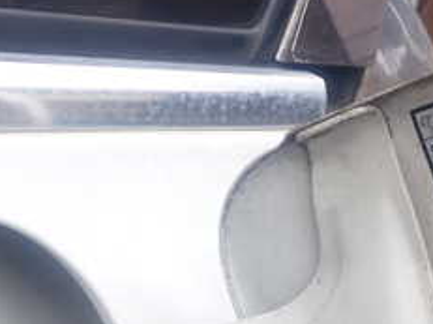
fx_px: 975
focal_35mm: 78
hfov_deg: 22.5
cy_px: 320
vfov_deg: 18.4
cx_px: 555
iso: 100
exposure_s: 1/400
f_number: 3.2
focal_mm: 5.4
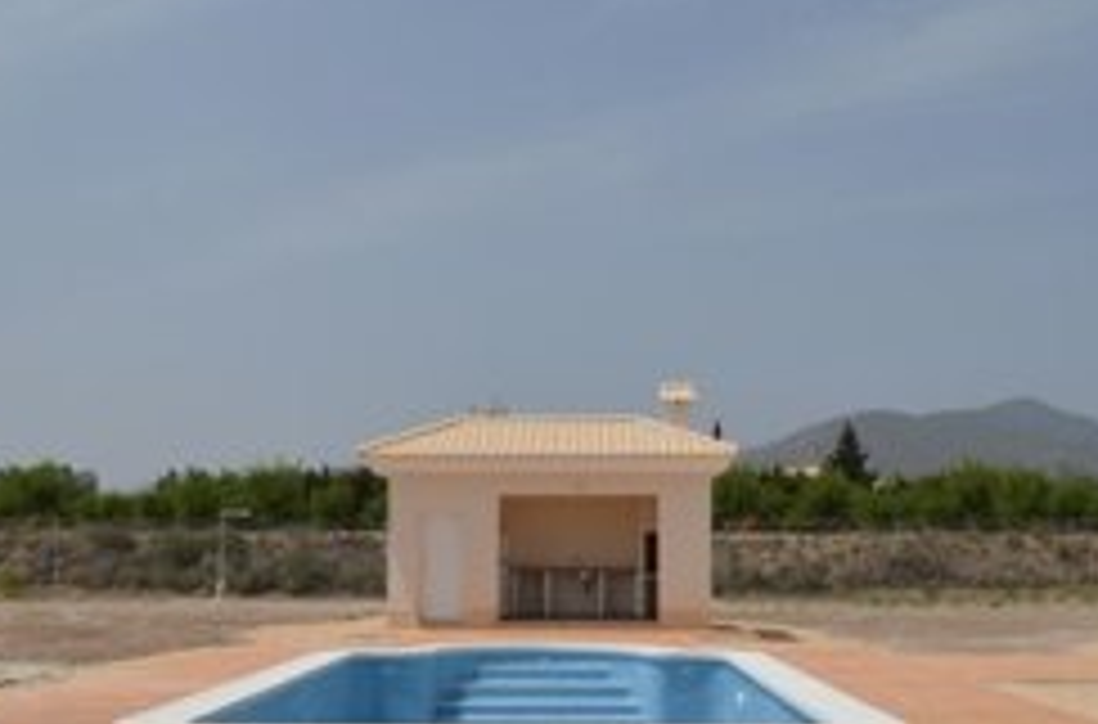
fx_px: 1642
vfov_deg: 24.7
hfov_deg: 37.0
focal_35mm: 54
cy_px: 495
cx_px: 508
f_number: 10
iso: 100
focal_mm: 22
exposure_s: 1/400
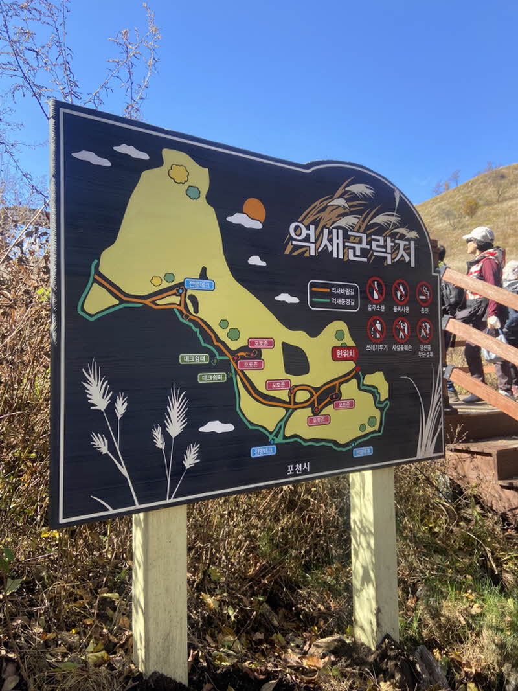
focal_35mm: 26
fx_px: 519
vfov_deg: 67.3
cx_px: 259
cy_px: 346
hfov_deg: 53.1
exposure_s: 1/681
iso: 32
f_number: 1.8
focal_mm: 4.25
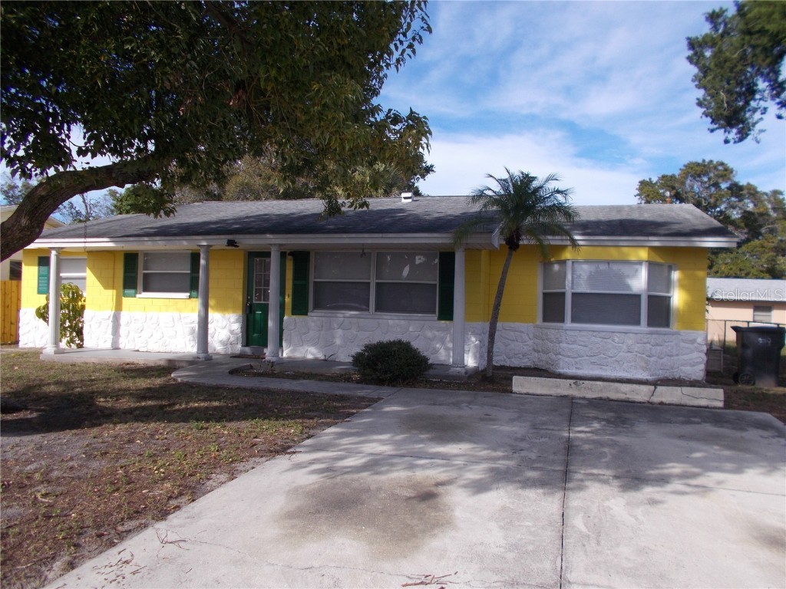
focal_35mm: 26
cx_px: 393
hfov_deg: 67.3
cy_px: 294
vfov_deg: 53.1
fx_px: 590
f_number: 8
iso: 80
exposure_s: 1/125
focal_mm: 4.6
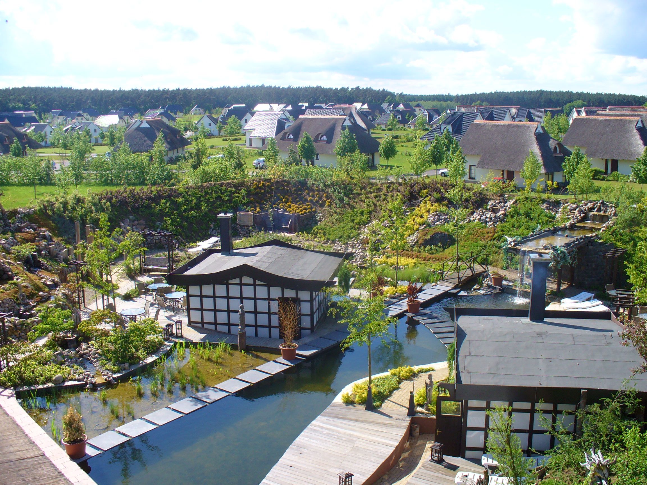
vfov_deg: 38.7
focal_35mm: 37
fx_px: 692
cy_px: 242
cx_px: 324
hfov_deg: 50.1
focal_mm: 6.1
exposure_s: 1/125
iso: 64
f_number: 5.6
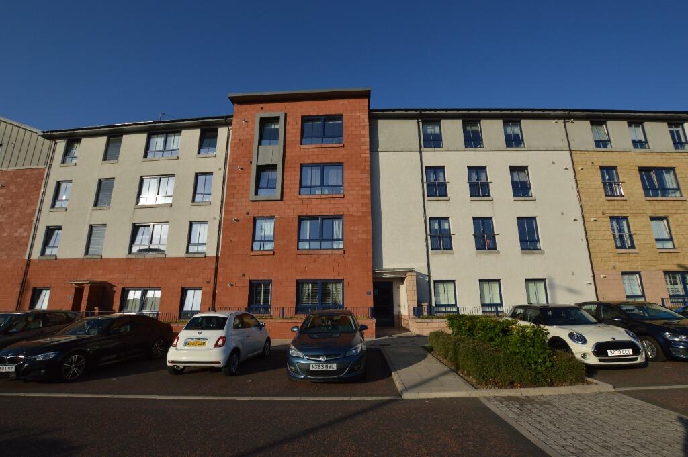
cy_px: 228
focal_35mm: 15
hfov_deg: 100.4
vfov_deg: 77.2
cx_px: 344
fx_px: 286
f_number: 9
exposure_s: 1/320
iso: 100
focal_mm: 10
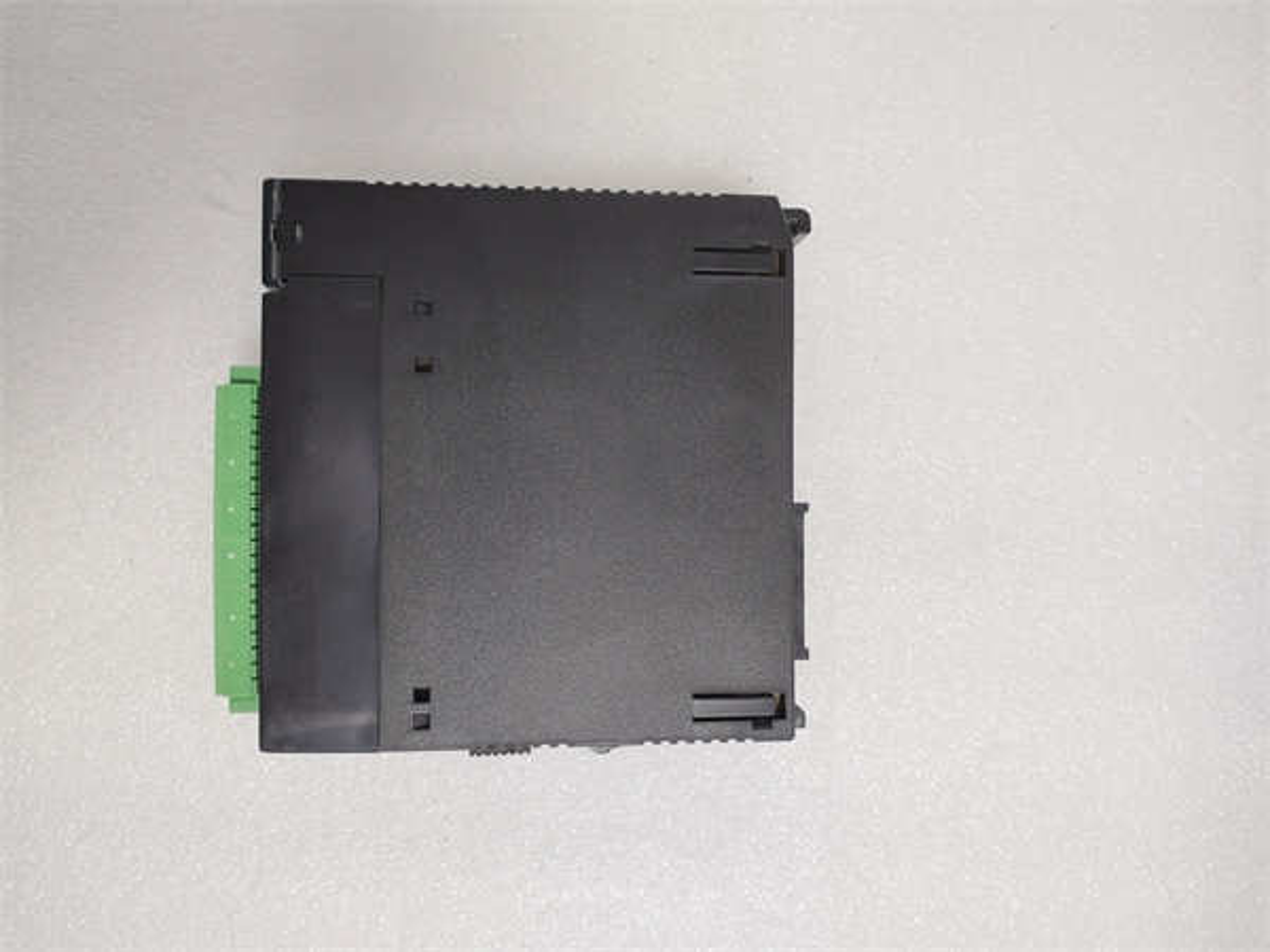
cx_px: 635
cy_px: 476
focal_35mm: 26
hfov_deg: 67.3
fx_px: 954
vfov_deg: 53.1
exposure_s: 1/33.3
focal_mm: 4.75
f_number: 1.8
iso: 473
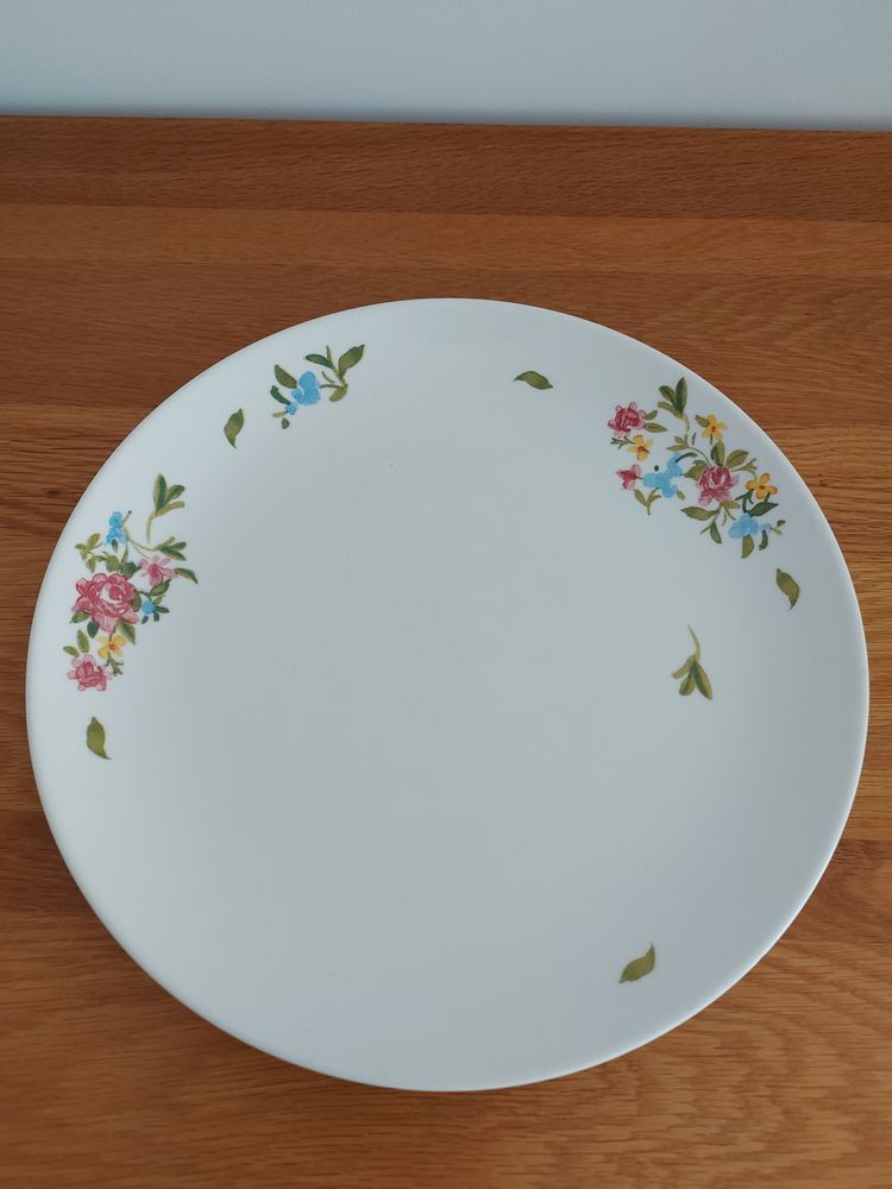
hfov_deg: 56.8
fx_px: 825
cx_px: 446
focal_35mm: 24
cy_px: 594
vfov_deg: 71.6
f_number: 1.8
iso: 160
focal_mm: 5.23
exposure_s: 1/50
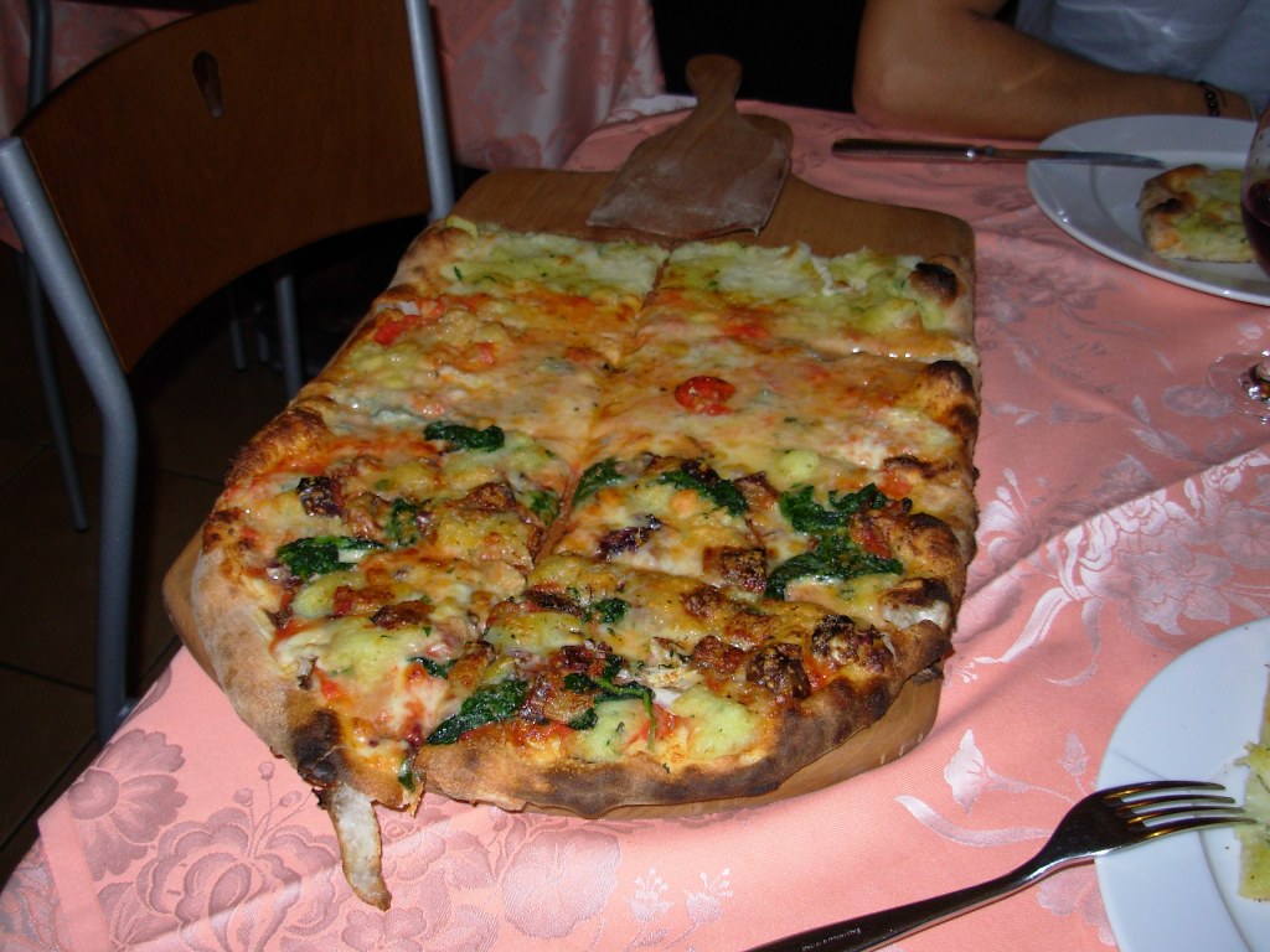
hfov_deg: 49.0
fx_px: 1394
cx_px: 635
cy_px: 476
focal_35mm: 38
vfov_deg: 37.7
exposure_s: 1/32
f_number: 2.9
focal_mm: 6.3
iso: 50
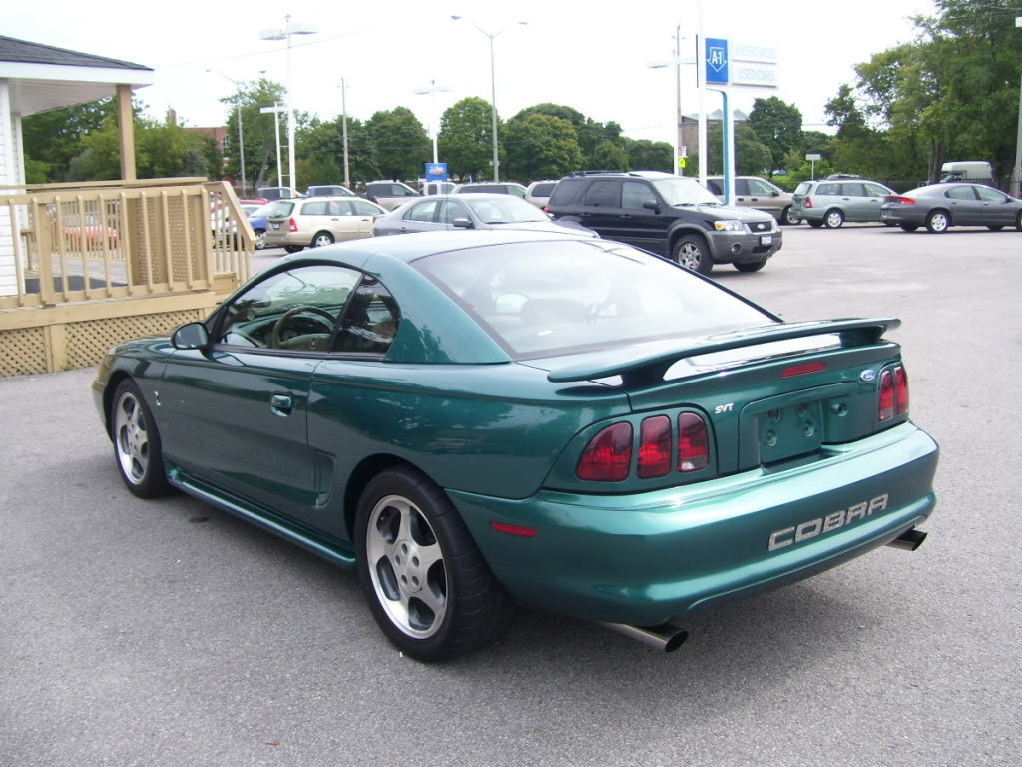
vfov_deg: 38.7
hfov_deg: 50.1
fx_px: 1092
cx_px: 511
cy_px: 384
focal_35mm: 37
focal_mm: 6
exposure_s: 1/750
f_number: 2.7
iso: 80
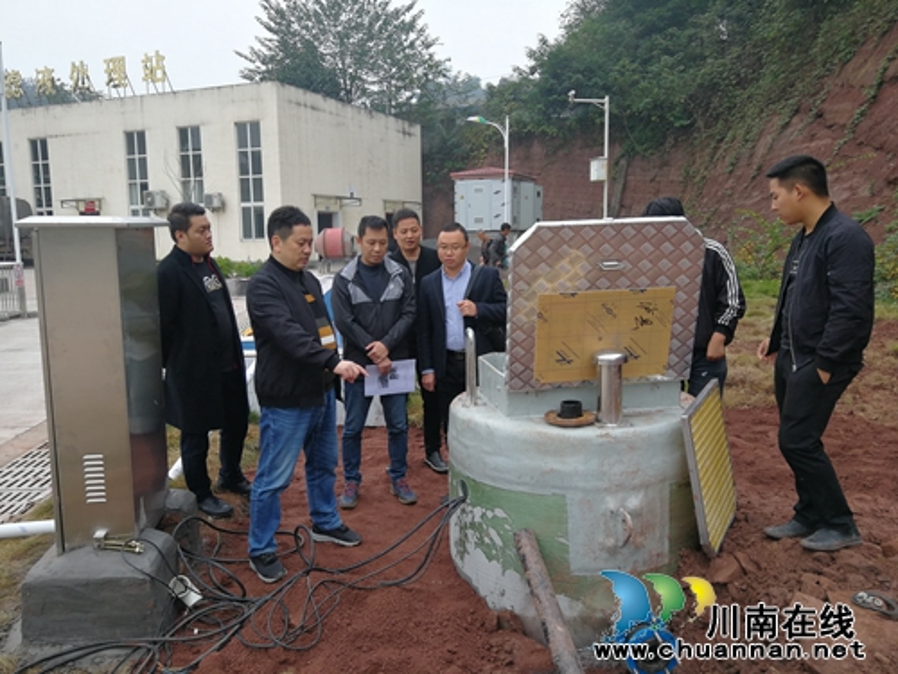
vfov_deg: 51.4
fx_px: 700
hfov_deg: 65.3
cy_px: 337
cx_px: 449
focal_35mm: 27
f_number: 2.2
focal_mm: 3.95
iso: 80
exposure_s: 1/100
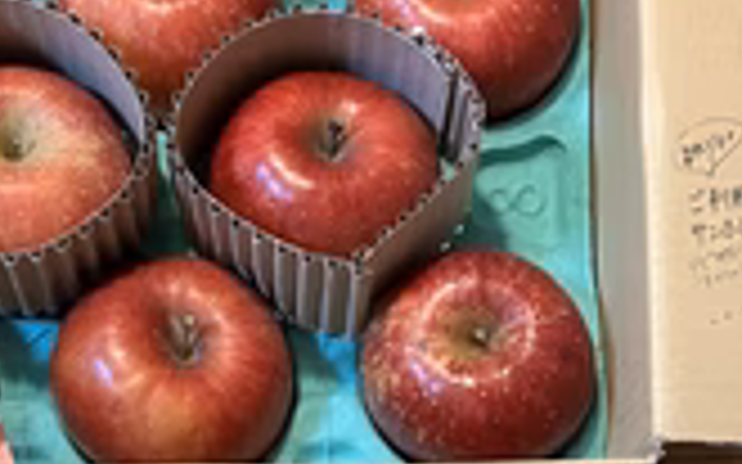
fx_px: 1455
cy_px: 613
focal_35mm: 72
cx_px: 355
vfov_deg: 17.0
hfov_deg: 28.6
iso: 250
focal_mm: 3.99
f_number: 1.8
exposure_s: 1/50
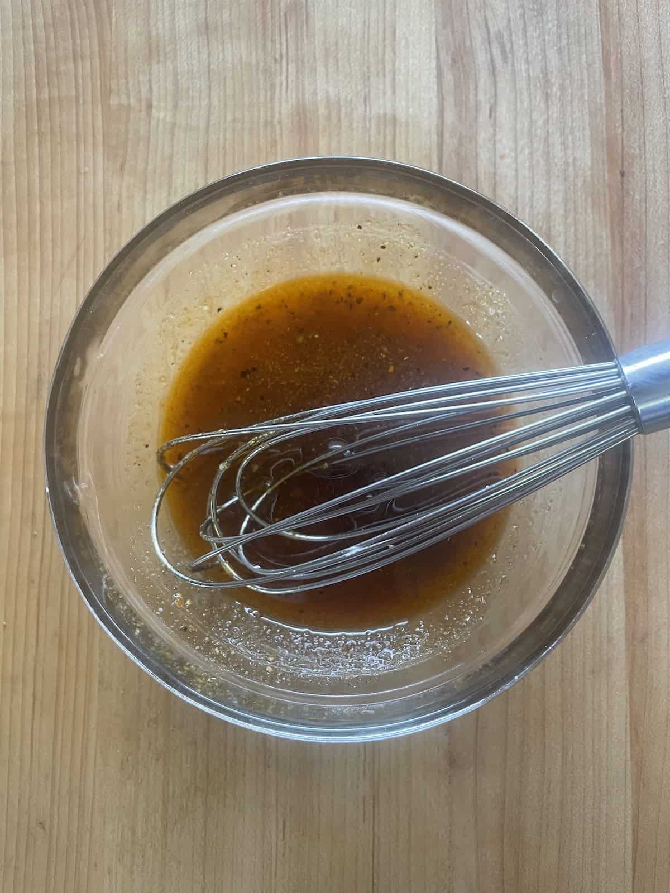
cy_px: 446
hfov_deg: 53.1
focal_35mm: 26
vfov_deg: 67.3
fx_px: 671
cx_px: 335
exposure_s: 1/60
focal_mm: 4.2
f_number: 1.6
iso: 320
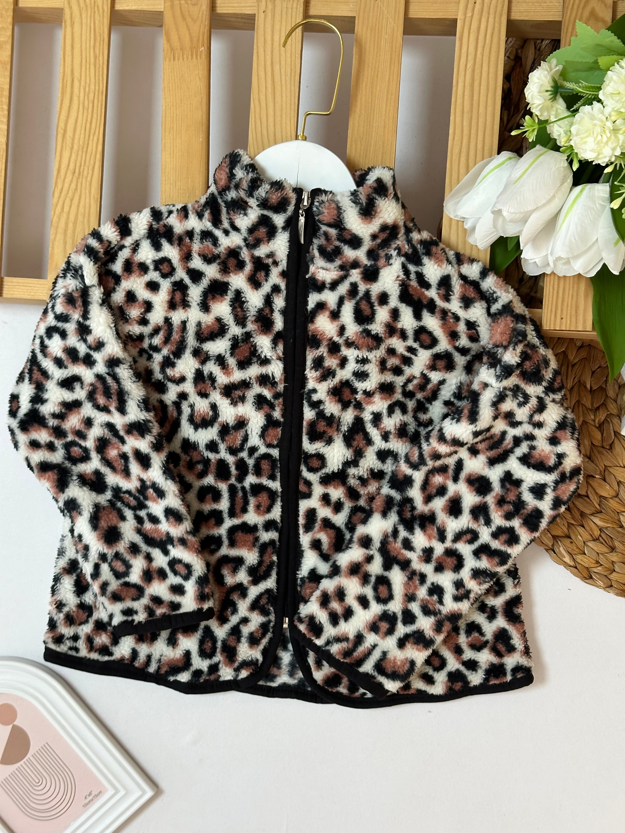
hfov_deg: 30.3
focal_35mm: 48
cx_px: 312
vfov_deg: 39.7
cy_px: 416
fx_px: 1156
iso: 125
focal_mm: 6.86
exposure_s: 1/60
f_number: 1.78
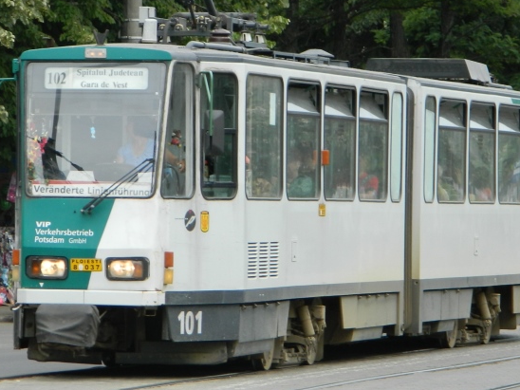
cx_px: 187
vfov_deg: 4.5
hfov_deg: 6.0
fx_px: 4972
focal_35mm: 331
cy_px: 107
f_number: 5.1
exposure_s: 1/160
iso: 80
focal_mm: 31.8
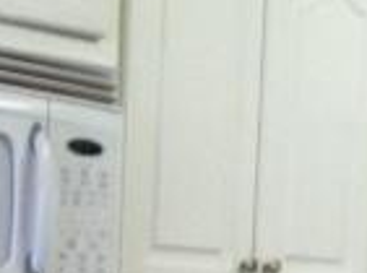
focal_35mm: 159
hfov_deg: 12.1
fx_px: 1681
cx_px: 476
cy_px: 452
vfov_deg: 9.0
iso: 125
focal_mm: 3.85
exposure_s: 1/15
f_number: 2.8
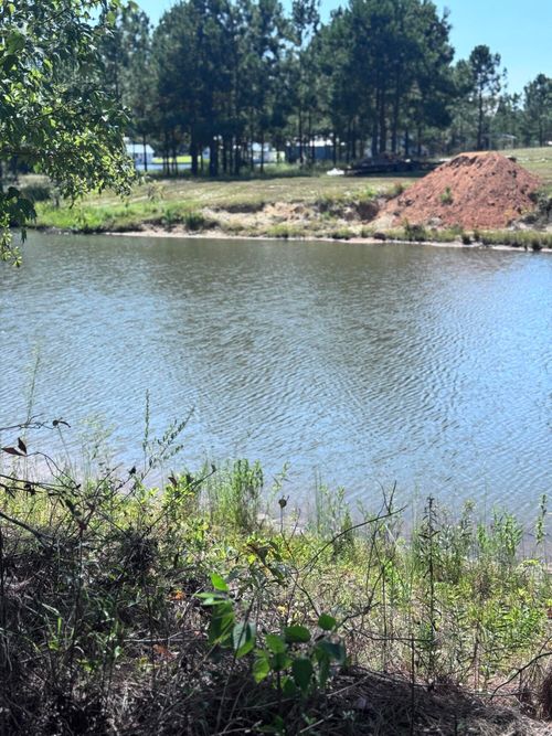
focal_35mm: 48
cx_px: 276
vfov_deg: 39.7
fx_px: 1021
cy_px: 368
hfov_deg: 30.3
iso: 64
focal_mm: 6.76
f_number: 1.78
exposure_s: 1/2513
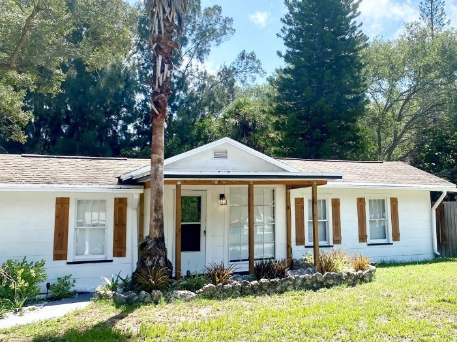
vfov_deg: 37.7
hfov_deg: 48.1
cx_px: 309
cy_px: 157
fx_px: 501
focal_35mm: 38
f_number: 1.8
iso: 32
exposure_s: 1/3401
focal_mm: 4.25
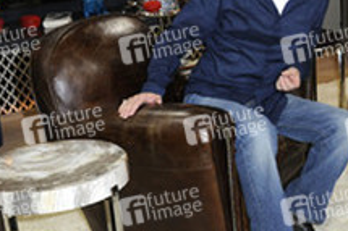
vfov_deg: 16.2
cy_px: 86
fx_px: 811
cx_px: 344
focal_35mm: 84
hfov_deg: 23.3
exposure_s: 1/160
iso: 2500
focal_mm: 40
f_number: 5.6
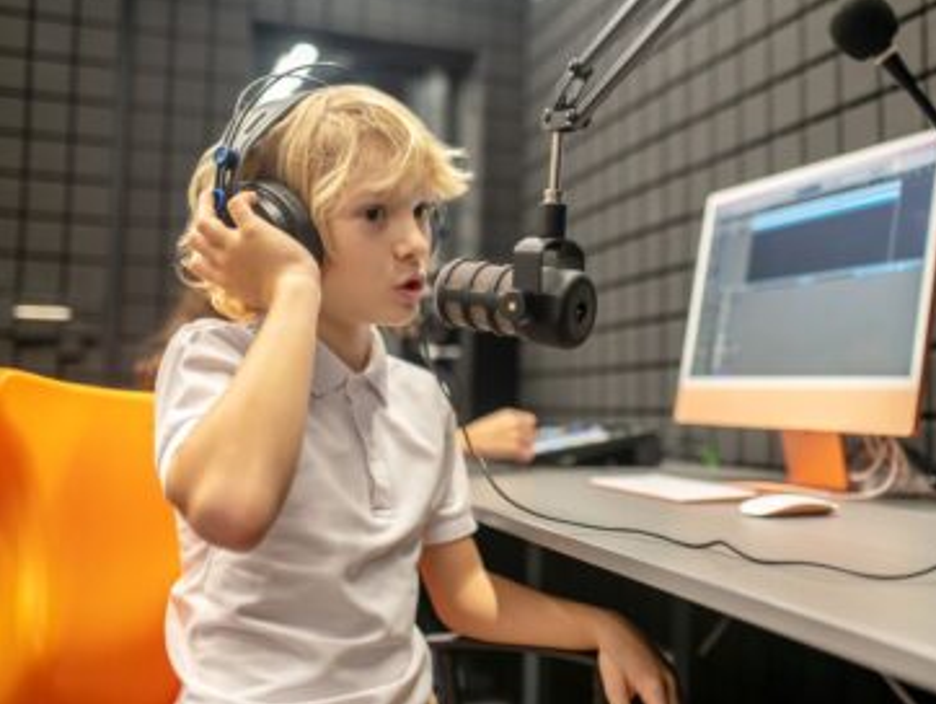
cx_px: 540
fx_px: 1055
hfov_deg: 47.7
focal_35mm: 39
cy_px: 344
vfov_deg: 36.9
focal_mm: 35
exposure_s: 1/160
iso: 500
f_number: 2.2
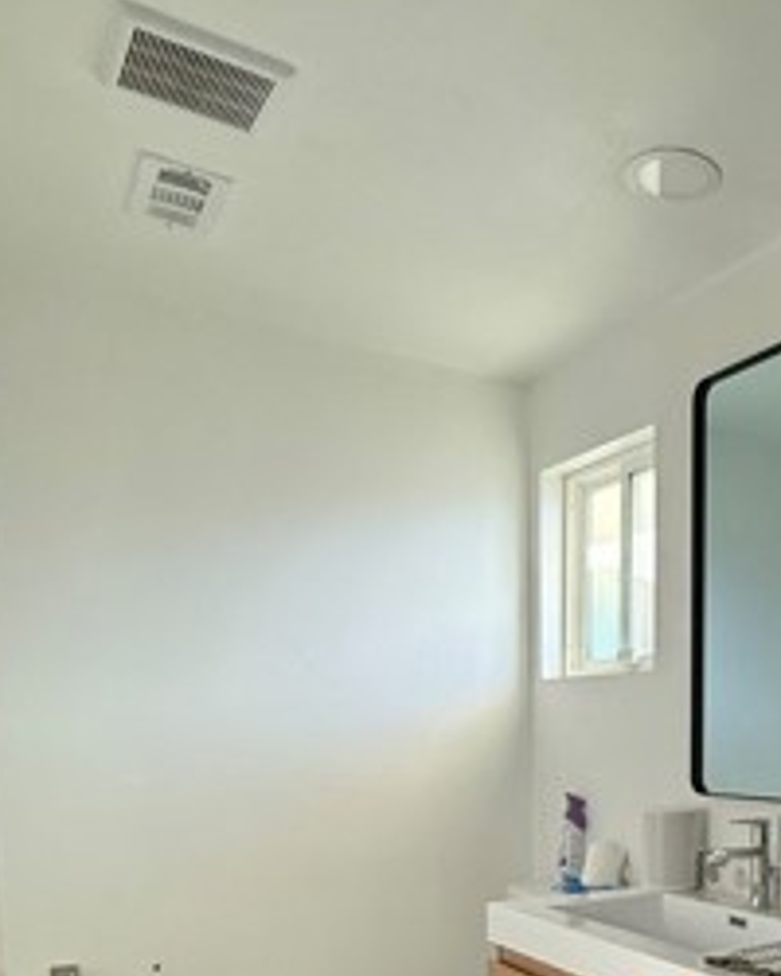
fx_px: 1011
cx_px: 695
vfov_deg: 47.6
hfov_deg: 39.4
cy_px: 832
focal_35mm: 35
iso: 250
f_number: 2.2
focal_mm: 2.22
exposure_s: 1/120
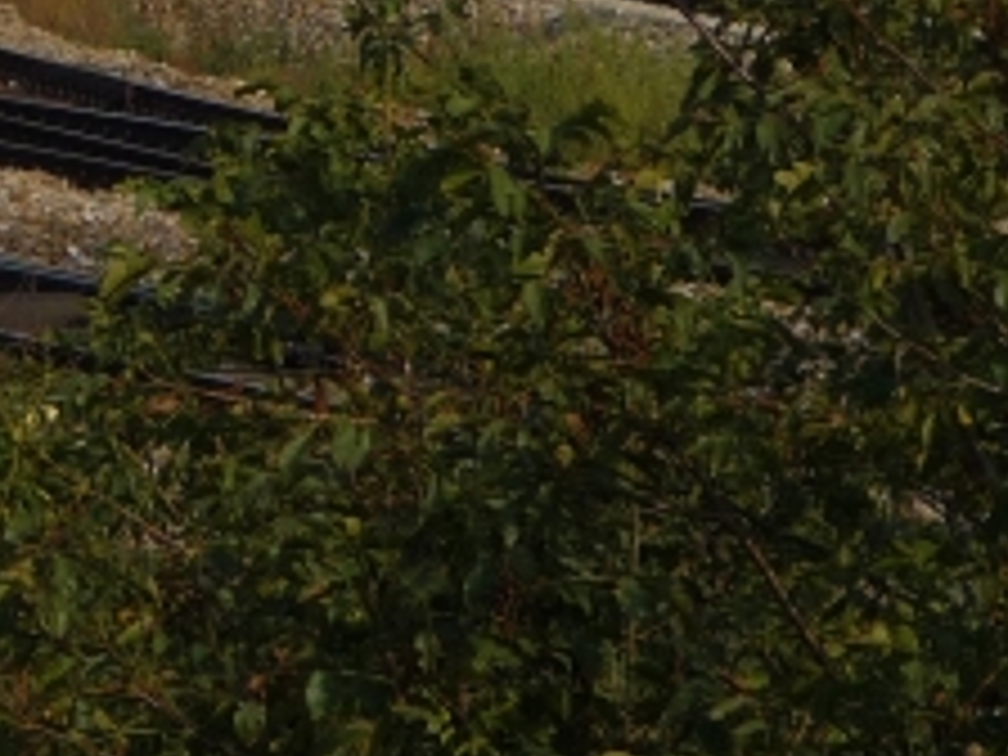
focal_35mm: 747
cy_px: -549
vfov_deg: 2.0
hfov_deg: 2.7
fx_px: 21752
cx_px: 54
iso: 100
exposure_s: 1/1000
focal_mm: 32.3
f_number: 4.8
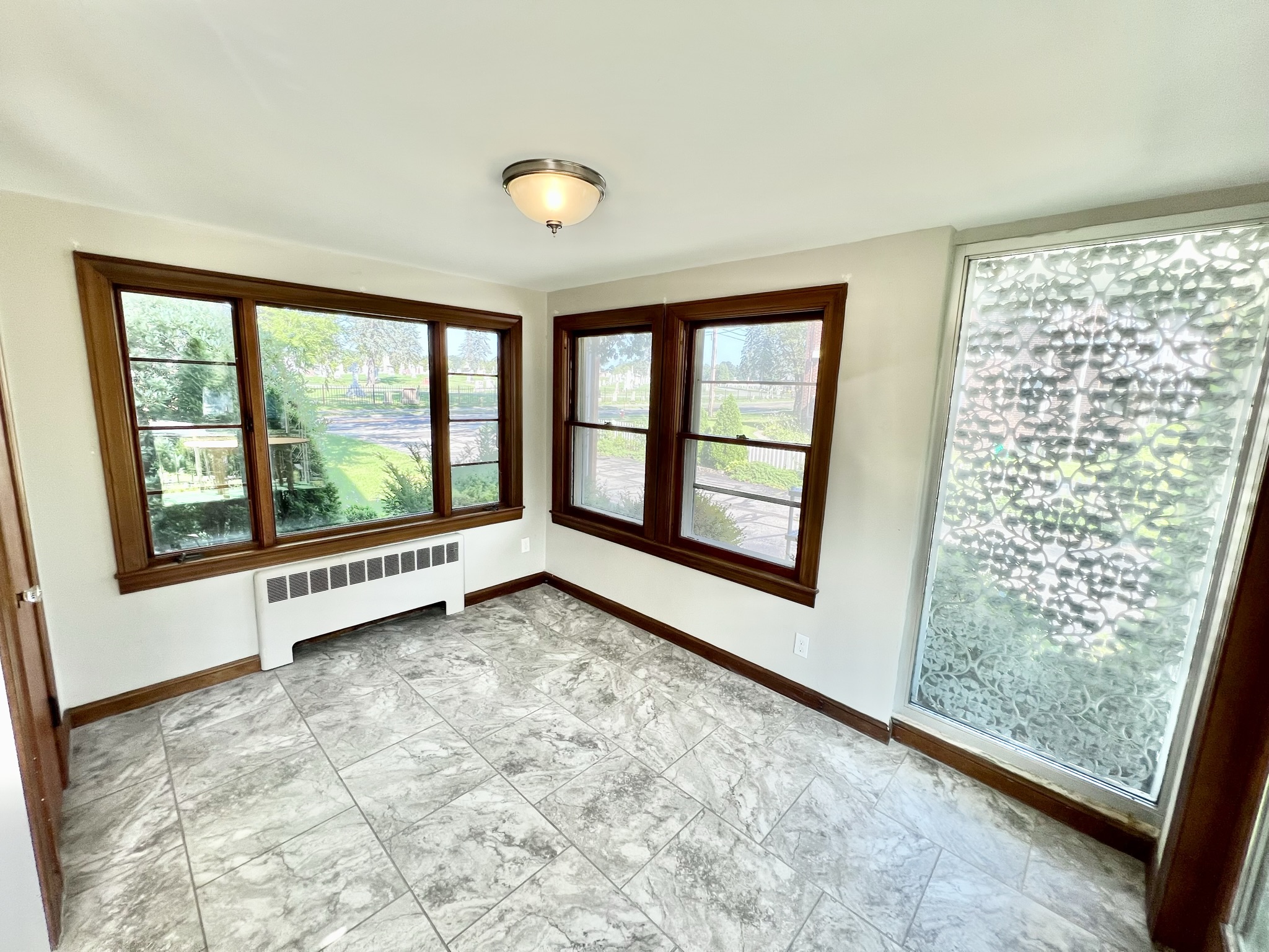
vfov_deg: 89.9
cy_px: 476
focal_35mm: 13
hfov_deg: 106.2
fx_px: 477
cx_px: 634
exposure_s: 1/127
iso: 32
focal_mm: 1.57
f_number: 1.8
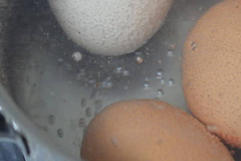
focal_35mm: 138
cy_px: 30
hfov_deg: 14.6
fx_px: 923
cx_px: 249
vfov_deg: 9.9
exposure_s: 1/60
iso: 400
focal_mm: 40
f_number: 4
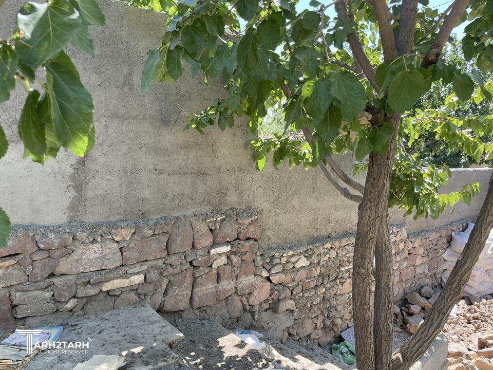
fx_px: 370
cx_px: 246
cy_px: 185
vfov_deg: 53.1
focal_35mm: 26
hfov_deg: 67.3
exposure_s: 1/425
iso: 32
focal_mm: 4.2
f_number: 1.6
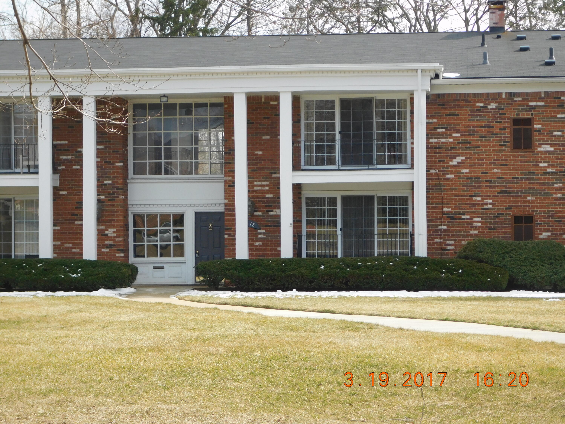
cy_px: 212
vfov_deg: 12.9
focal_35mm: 115
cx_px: 282
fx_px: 1877
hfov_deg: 17.1
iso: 125
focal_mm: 20.3
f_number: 4.8
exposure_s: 1/250
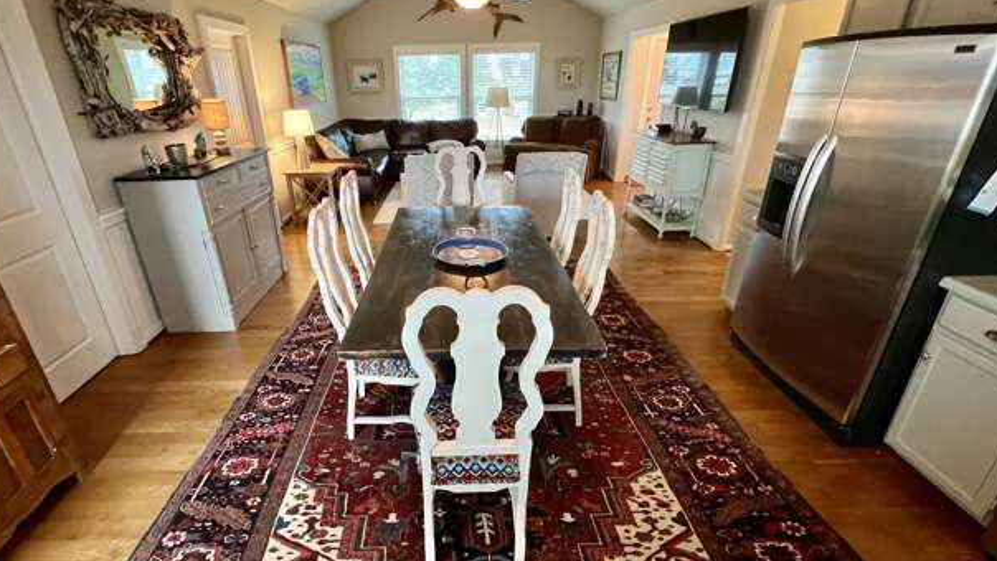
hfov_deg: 99.2
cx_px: 461
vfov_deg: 67.1
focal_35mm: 16
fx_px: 423
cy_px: 274
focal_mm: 1.57
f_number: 1.8
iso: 500
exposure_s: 1/60
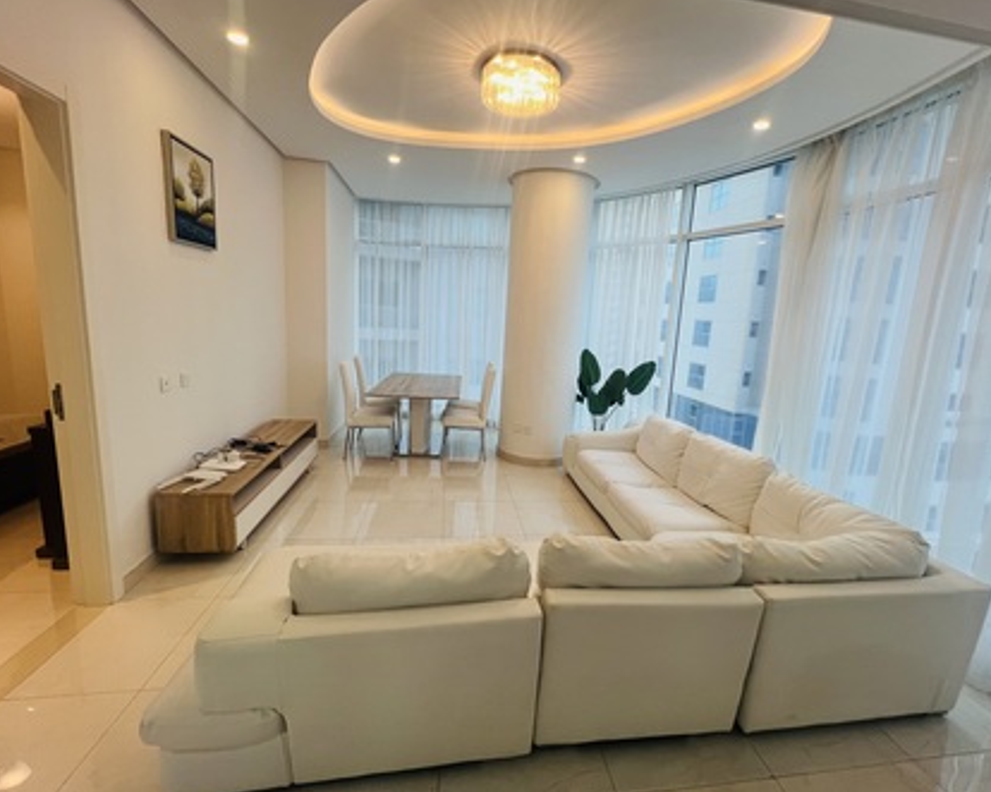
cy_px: 389
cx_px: 516
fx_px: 411
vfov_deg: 88.0
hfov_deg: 100.7
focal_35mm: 14
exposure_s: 1/100
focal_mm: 1.57
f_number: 1.8
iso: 64
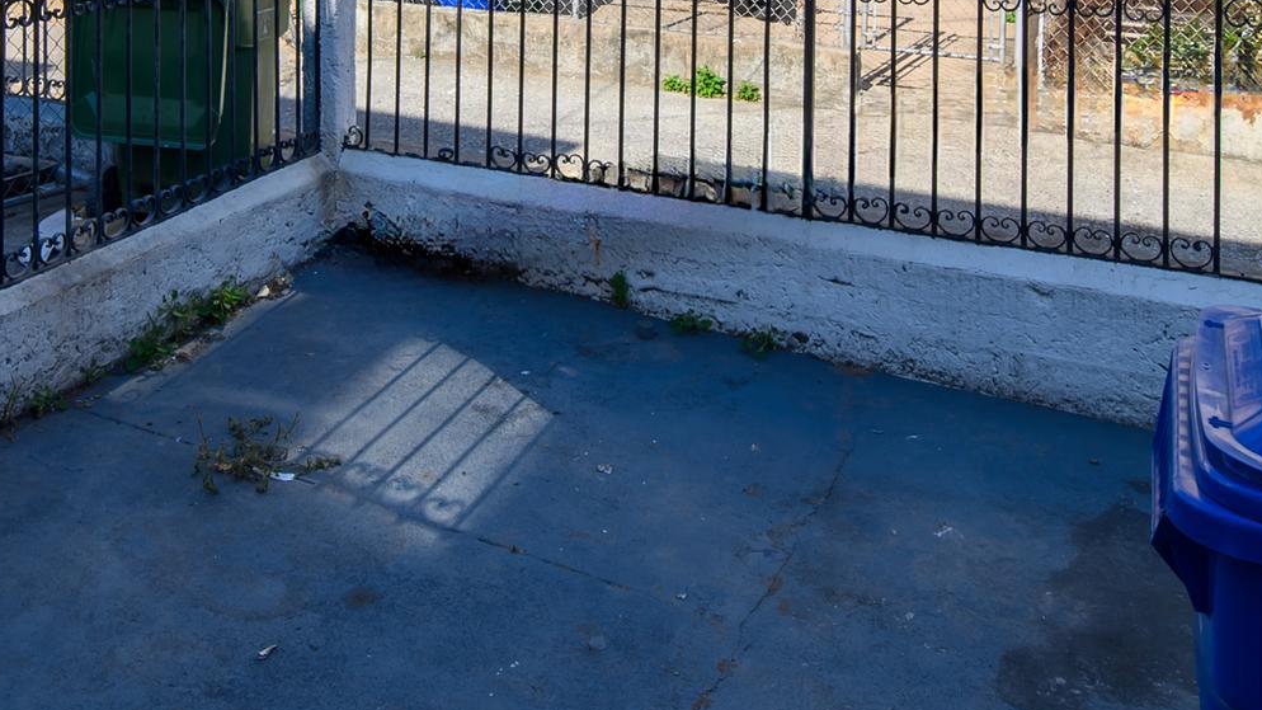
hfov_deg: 49.2
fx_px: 1372
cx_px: 528
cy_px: 50
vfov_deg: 27.8
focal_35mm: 41
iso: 320
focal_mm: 19
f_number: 16
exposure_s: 1/250
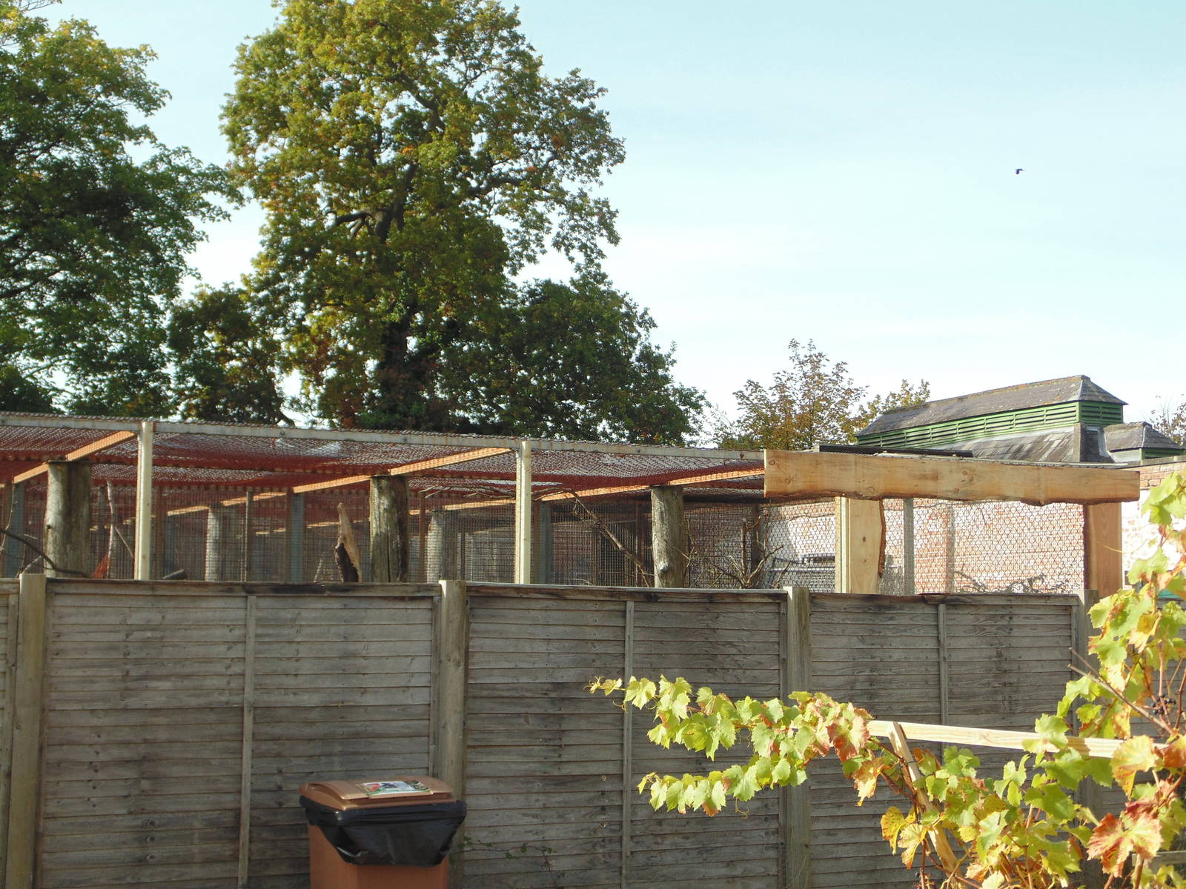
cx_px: 593
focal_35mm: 53
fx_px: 1816
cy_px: 444
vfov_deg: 27.5
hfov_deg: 36.2
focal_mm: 9.5
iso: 80
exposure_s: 1/320
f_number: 3.9
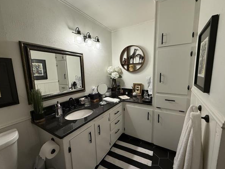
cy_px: 86
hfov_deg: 98.1
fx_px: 98
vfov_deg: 81.8
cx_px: 115
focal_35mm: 15
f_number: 2.2
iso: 250
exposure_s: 1/120
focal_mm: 2.22
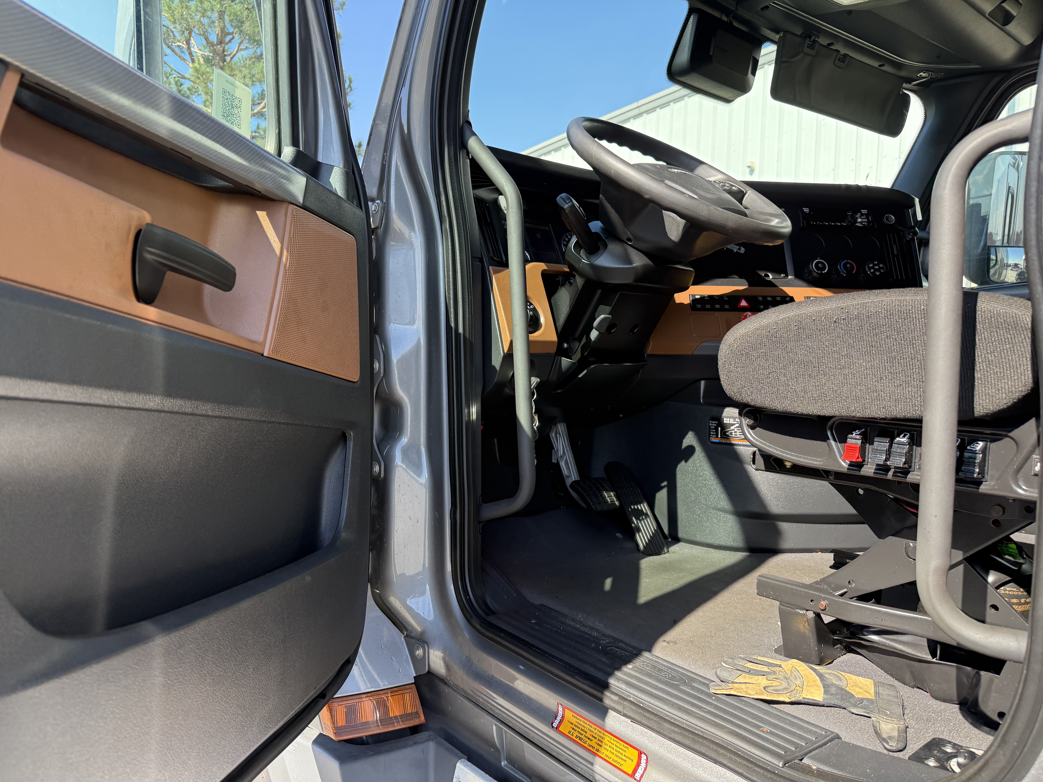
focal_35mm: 24
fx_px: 723
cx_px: 522
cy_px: 391
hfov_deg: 71.6
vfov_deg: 56.8
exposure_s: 1/602
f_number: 1.78
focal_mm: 6.76
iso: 100
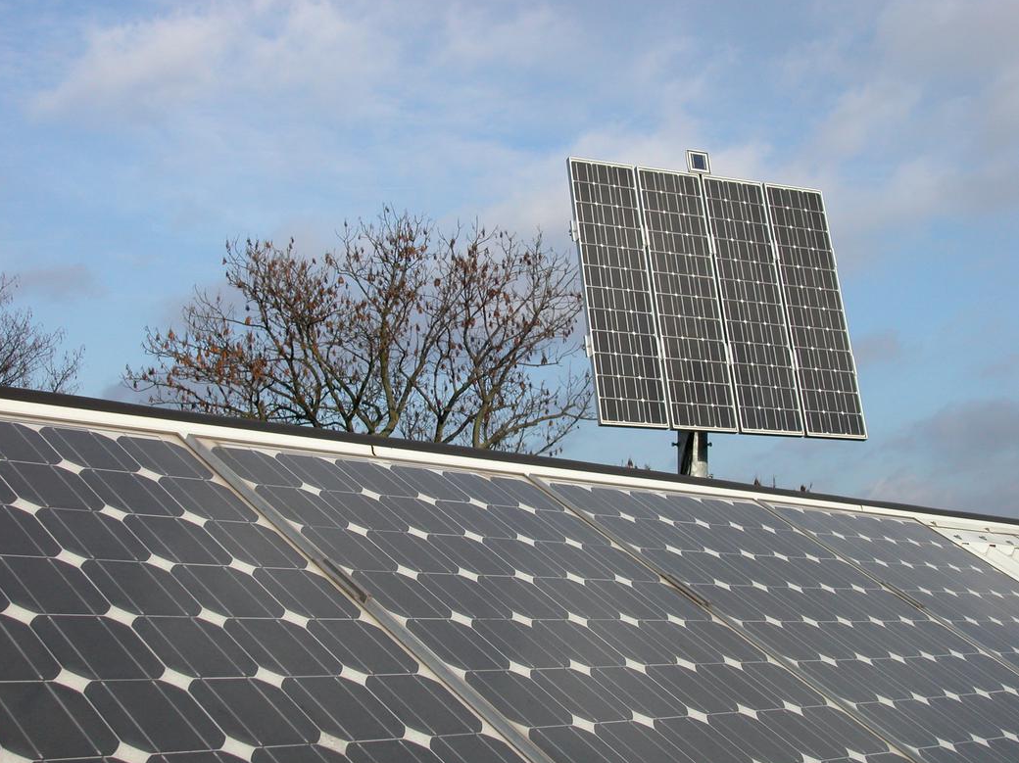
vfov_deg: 28.5
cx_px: 490
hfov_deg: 37.5
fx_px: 1501
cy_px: 370
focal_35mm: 51
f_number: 6.1
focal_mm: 12.4
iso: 100
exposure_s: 1/432
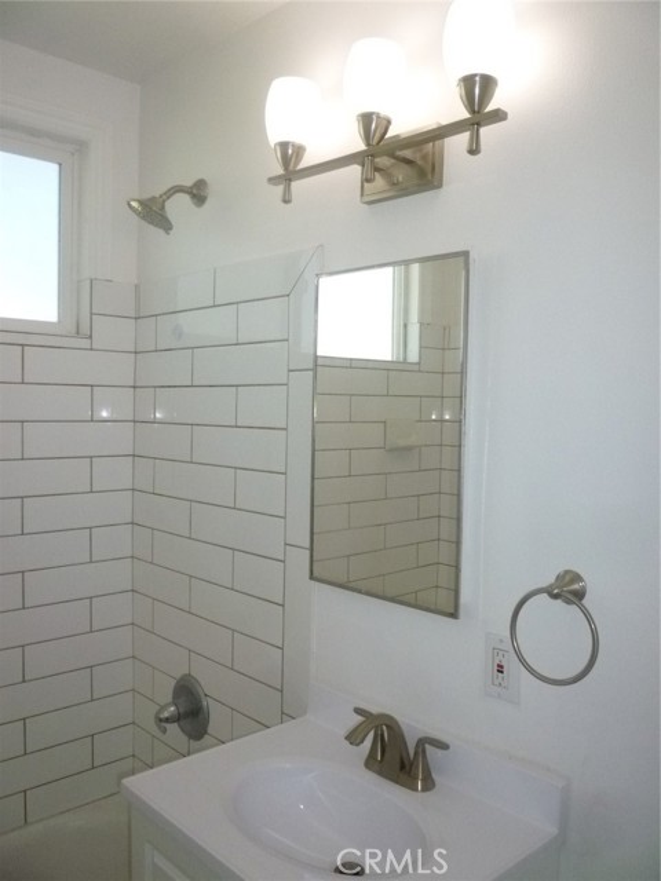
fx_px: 738
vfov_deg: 61.7
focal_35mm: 29
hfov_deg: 48.2
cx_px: 330
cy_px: 440
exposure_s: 1/400
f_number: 3.3
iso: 400
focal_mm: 5.2
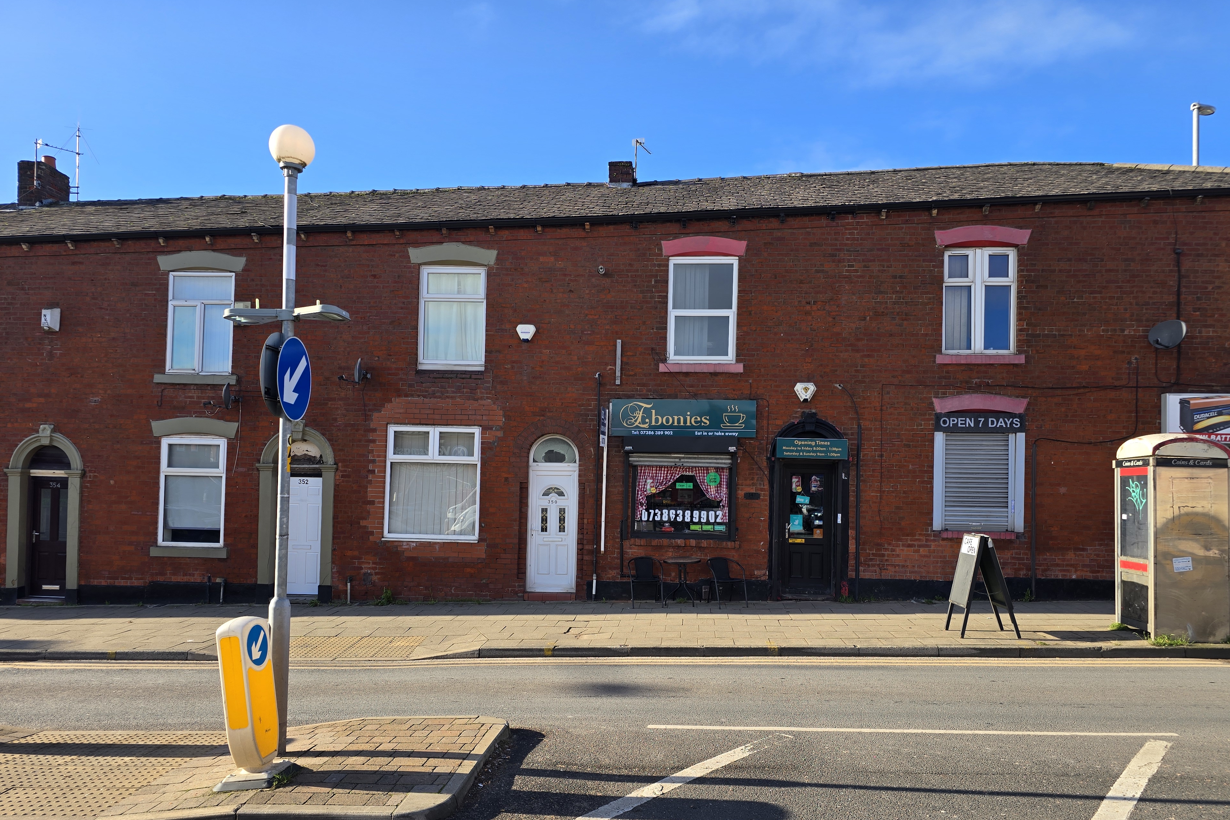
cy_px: 462
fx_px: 854
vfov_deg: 51.2
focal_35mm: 25
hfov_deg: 71.5
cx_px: 626
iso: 12
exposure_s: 1/281
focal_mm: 6.3
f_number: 1.7
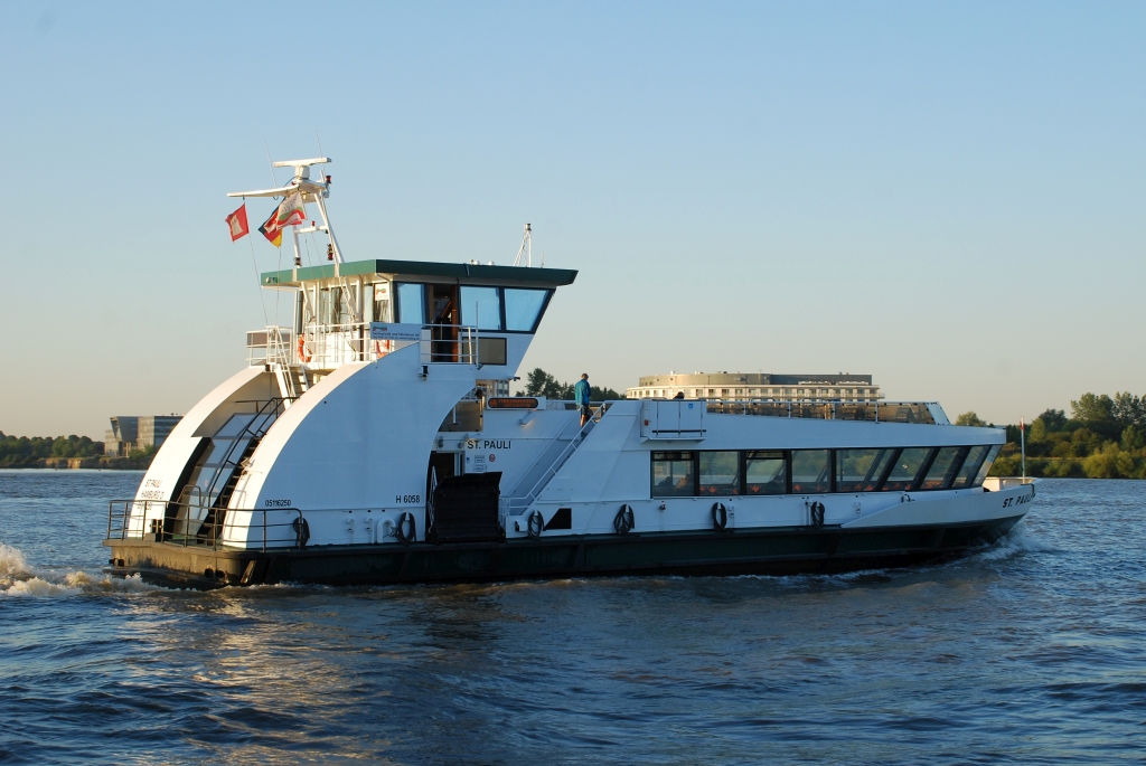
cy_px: 383
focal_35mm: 60
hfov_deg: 33.4
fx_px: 1912
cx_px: 573
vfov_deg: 22.7
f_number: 9
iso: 200
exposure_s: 1/160
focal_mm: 40
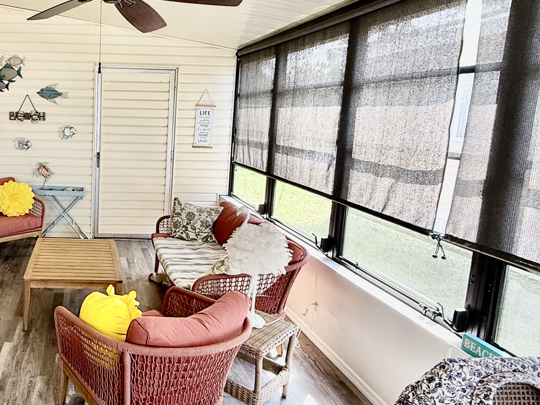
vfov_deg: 48.2
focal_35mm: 29
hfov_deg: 56.5
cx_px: 97
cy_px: 183
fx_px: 452
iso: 80
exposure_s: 1/99
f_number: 2.2
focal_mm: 2.22
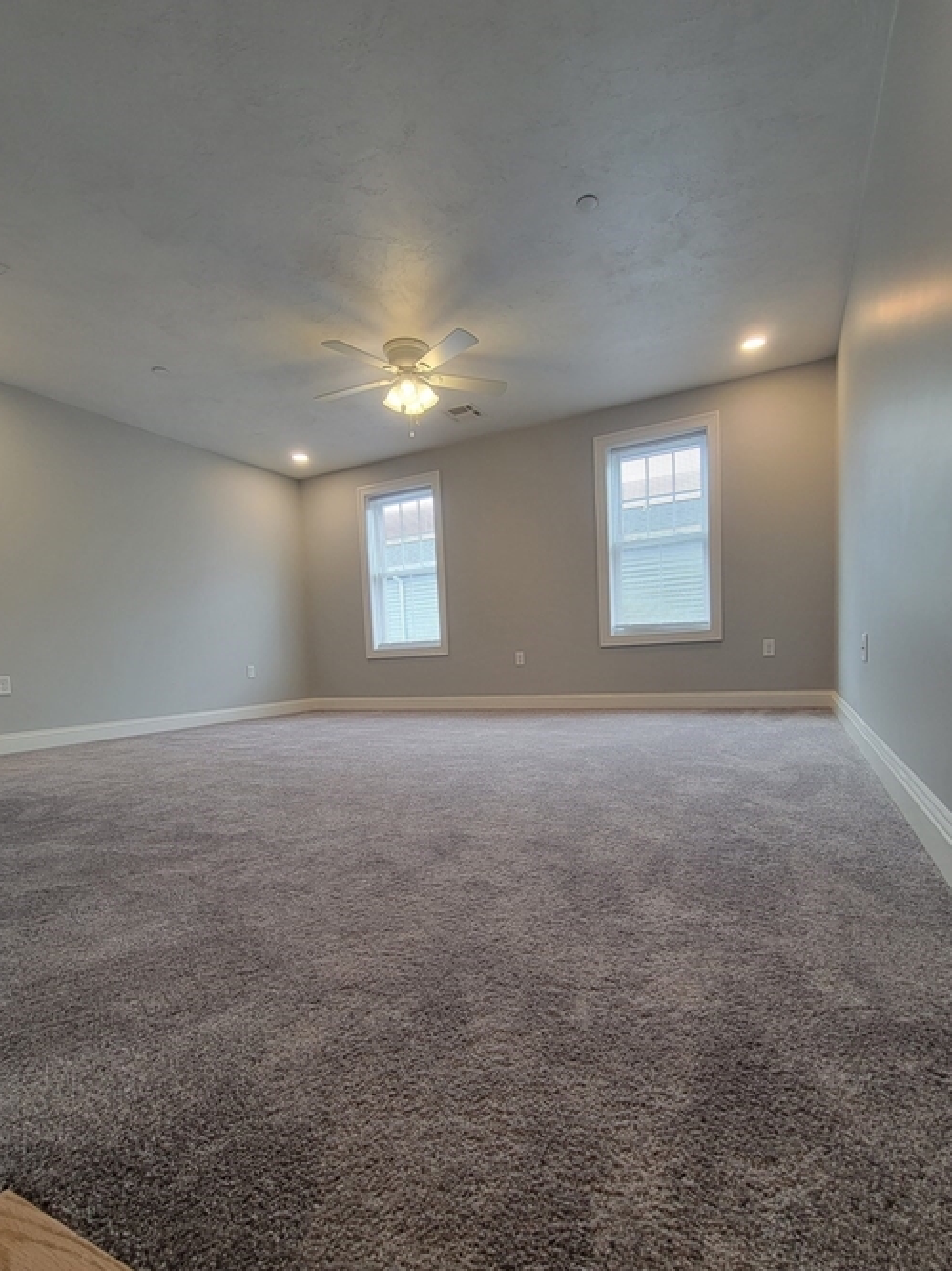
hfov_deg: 81.7
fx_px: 550
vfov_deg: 97.7
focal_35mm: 15
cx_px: 492
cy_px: 718
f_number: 2.2
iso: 100
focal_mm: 2.2
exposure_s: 1/60
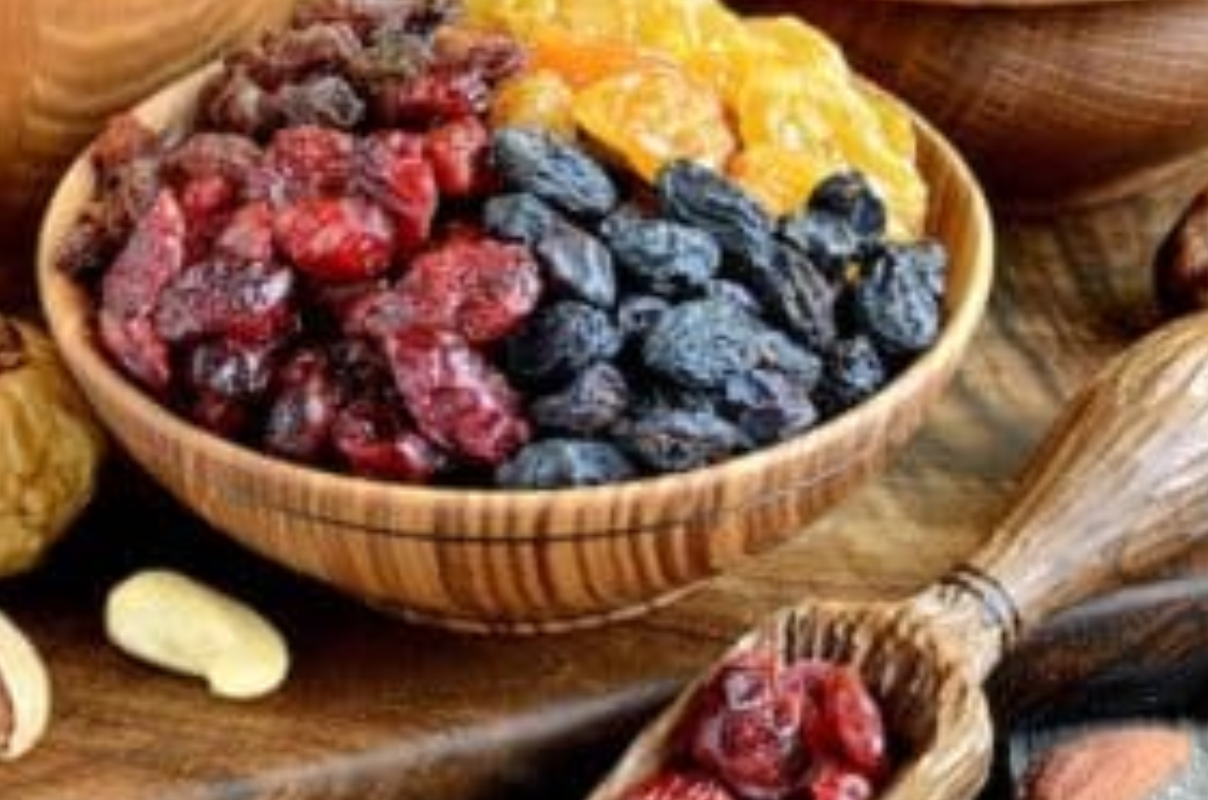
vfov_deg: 10.5
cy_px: 226
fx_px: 4360
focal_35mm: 130
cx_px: 417
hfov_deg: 15.7
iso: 100
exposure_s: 1/5
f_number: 8
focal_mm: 35
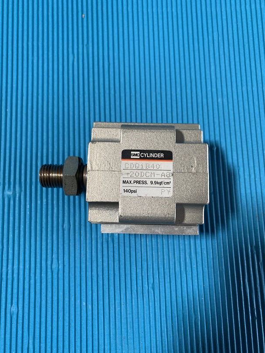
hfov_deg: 53.1
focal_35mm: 26
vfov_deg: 67.3
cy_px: 176
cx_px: 132
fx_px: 265
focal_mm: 4.25
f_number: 1.8
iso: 160
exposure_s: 1/60
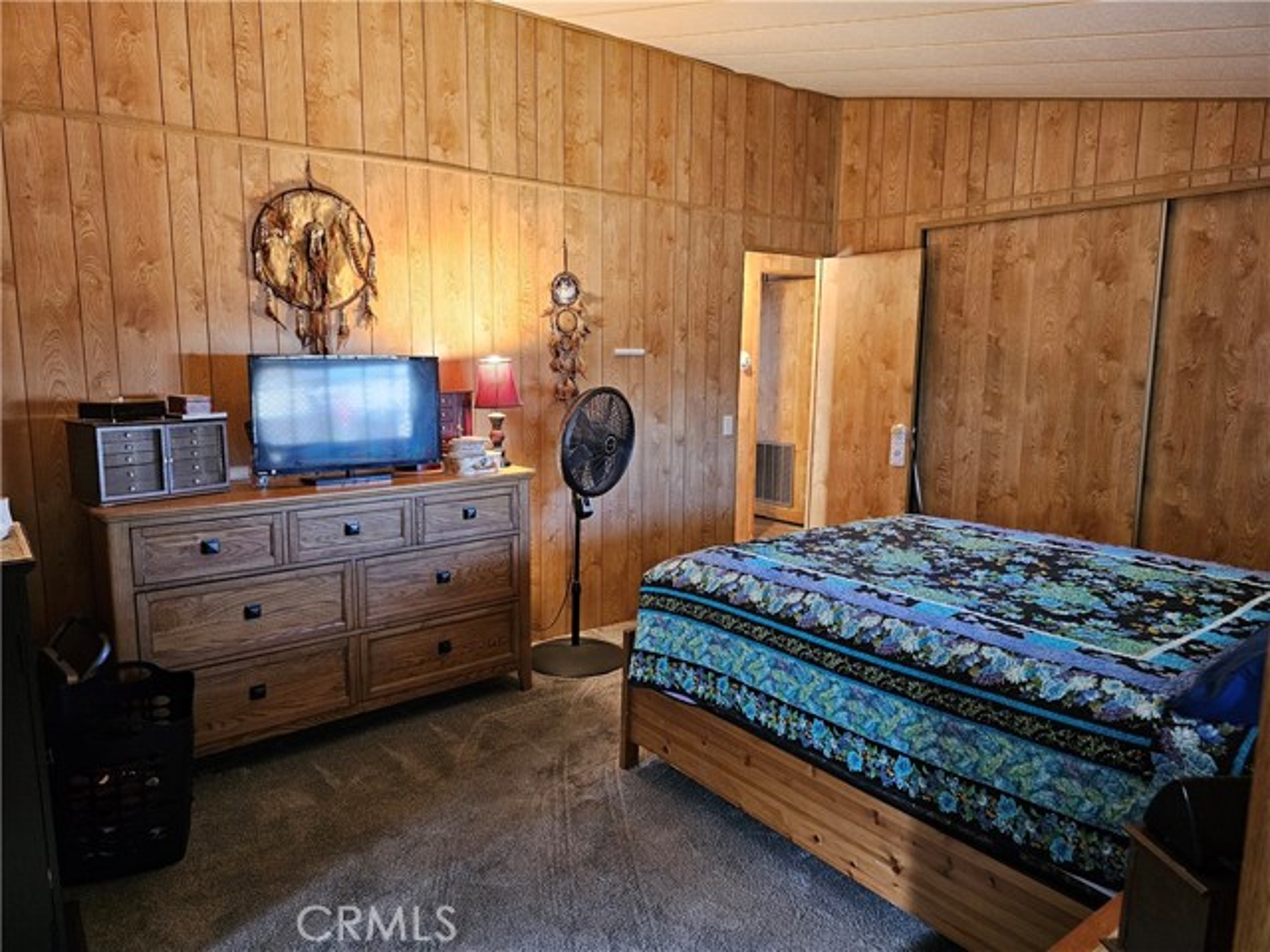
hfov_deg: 73.9
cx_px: 635
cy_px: 476
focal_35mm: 23
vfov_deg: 58.9
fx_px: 844
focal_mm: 6.3
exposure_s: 1/40
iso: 500
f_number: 1.7
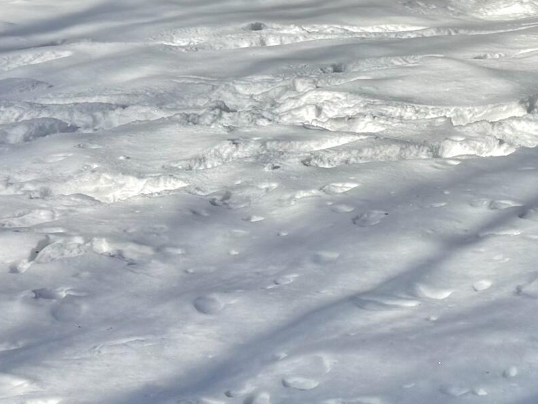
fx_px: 1399
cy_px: -187
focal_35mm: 90
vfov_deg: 15.3
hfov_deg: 18.2
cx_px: 904
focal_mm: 6.76
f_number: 1.78
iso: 80
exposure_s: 1/5814
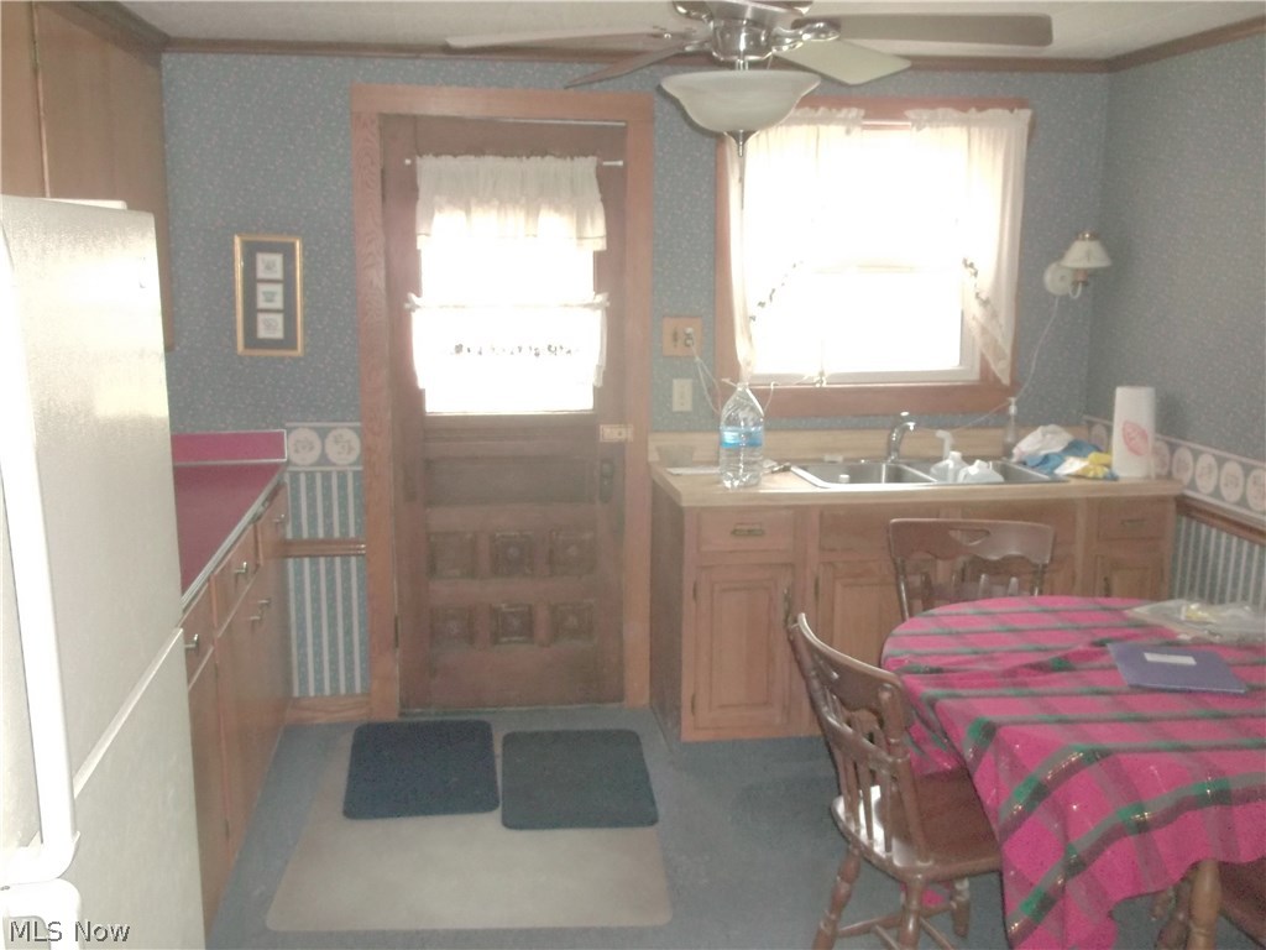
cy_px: 475
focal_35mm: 33
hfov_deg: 55.4
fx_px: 1207
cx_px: 633
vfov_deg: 42.9
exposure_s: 1/40
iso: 320
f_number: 3.3
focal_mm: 5.9
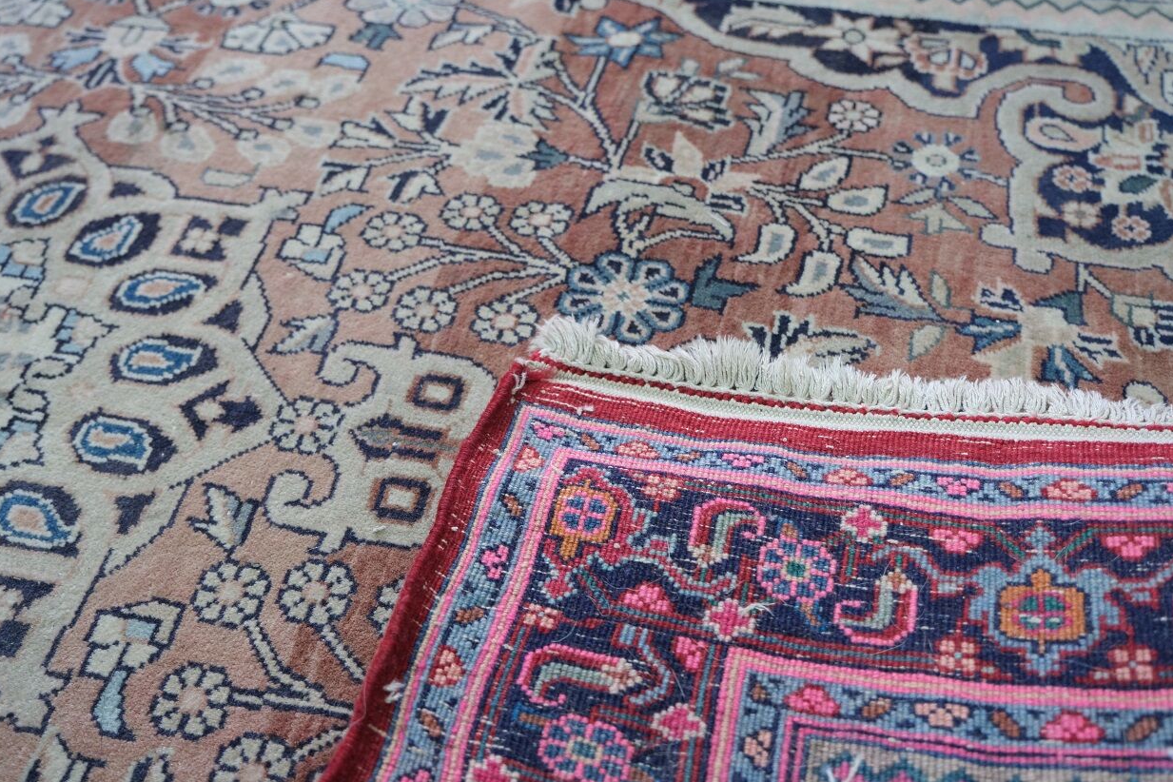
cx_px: 571
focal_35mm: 33
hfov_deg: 57.2
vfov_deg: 40.0
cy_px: 394
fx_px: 1075
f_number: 4
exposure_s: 1/30
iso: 1250
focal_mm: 21.2
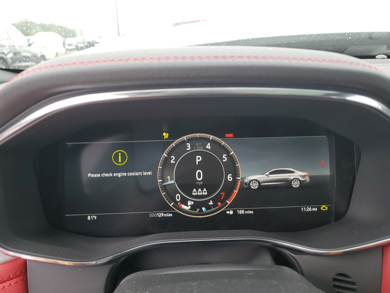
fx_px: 293
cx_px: 195
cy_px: 146
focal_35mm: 26
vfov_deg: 53.1
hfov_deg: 67.3
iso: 56
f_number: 1.5
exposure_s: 1/120
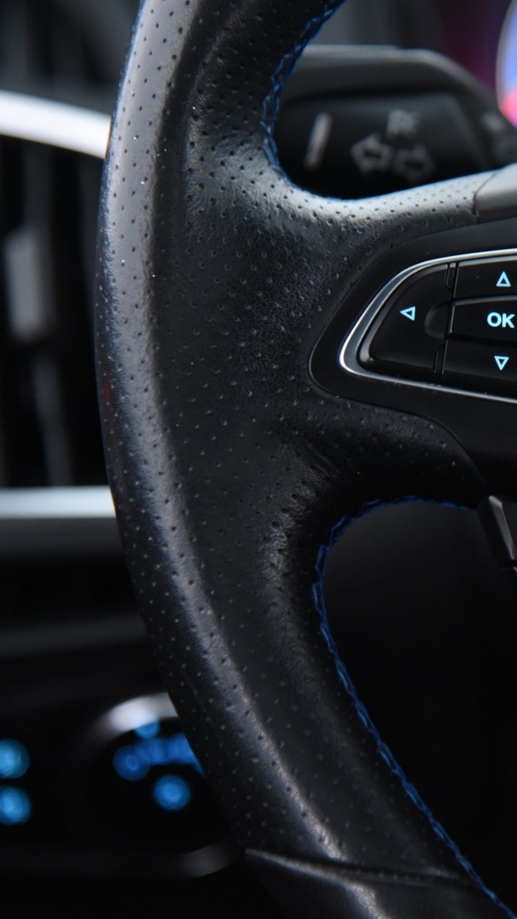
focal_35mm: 189
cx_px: 458
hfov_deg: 6.4
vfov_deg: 11.4
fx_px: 4605
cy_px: 459
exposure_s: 1/20
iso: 4000
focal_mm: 120
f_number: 4
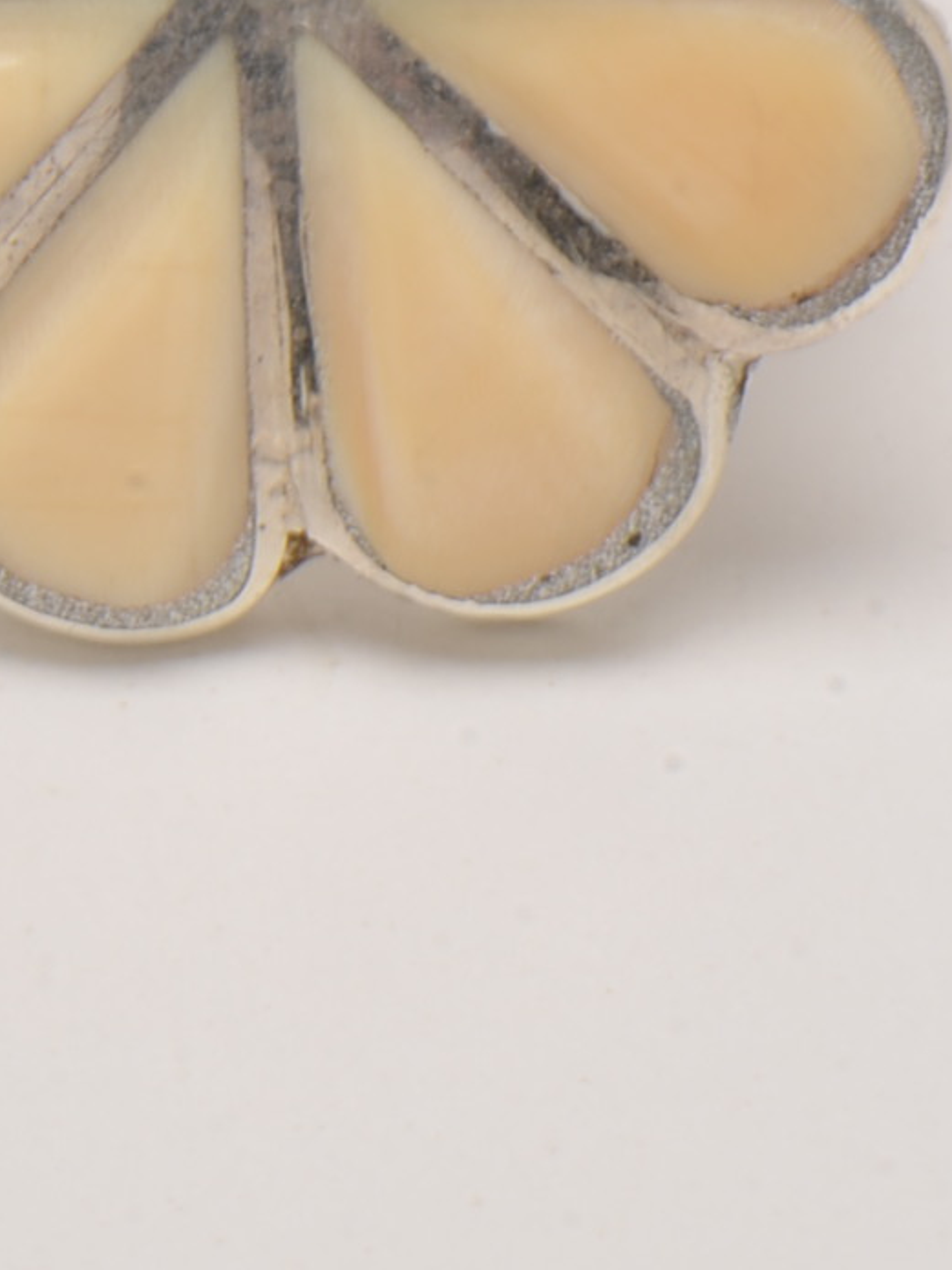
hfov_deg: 3.4
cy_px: 15
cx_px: -797
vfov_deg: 4.6
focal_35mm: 434
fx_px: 15908
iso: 100
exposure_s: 1/160
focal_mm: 85
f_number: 25
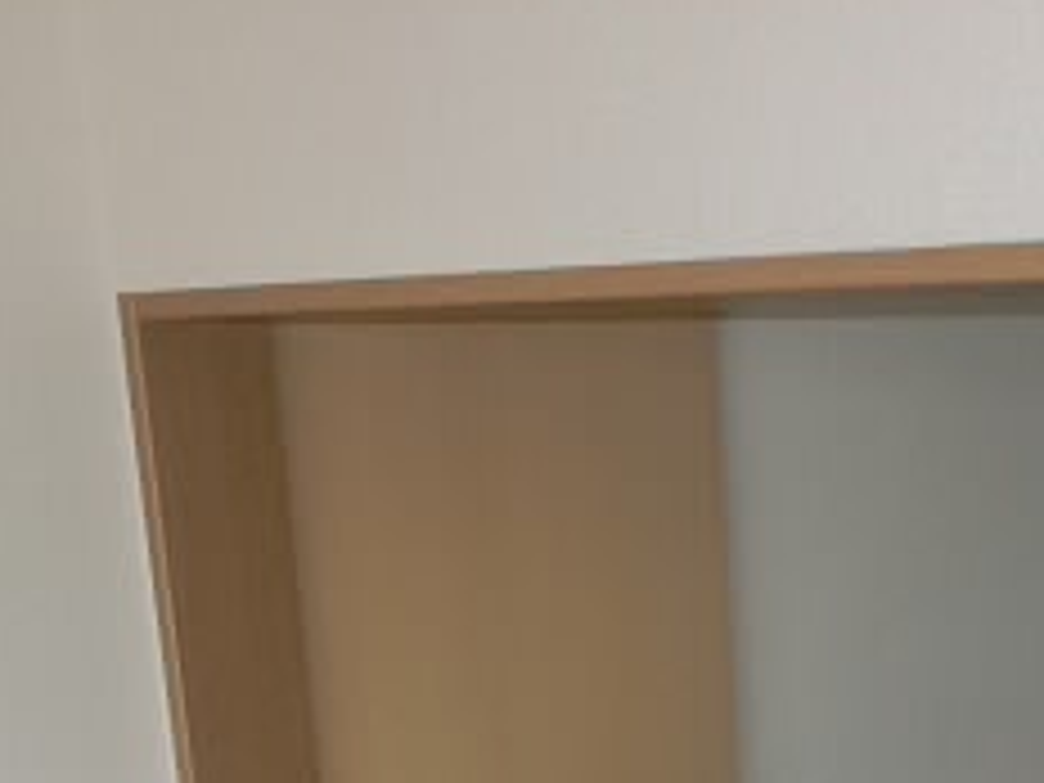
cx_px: 1172
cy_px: 1163
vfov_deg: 17.7
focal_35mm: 75
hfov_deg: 24.2
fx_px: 2262
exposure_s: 1/125
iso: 125
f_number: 3
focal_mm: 4.24
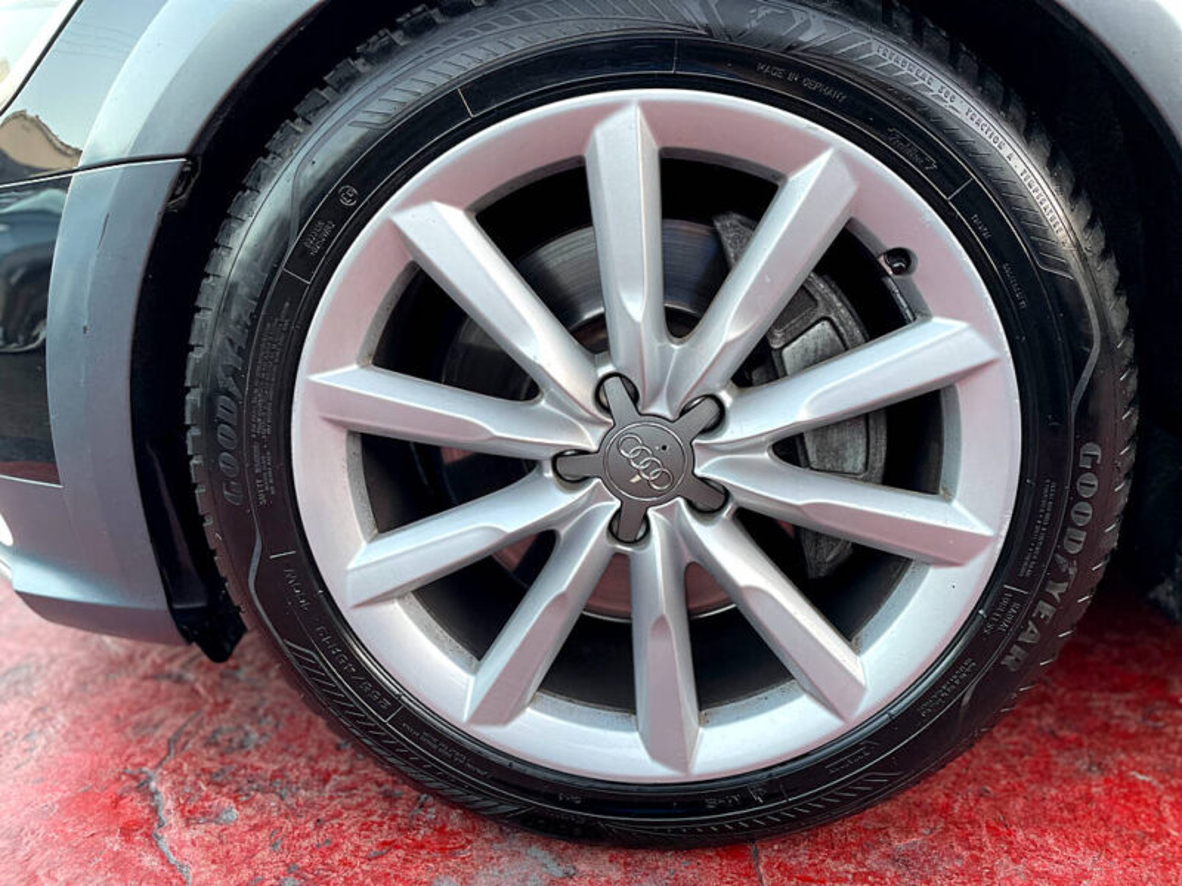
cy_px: 443
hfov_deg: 67.3
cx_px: 591
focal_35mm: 26
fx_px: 888
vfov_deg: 53.1
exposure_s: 1/72
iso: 125
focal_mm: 4.2
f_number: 1.6
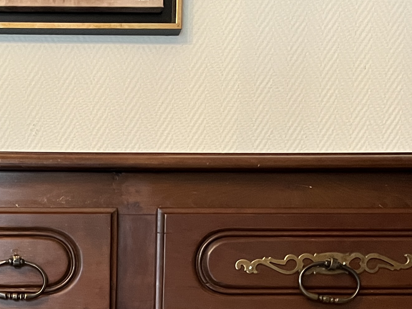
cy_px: 453
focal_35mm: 79
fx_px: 940
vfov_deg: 17.0
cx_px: 41
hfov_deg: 24.0
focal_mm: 5.1
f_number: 1.6
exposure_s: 1/33
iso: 640
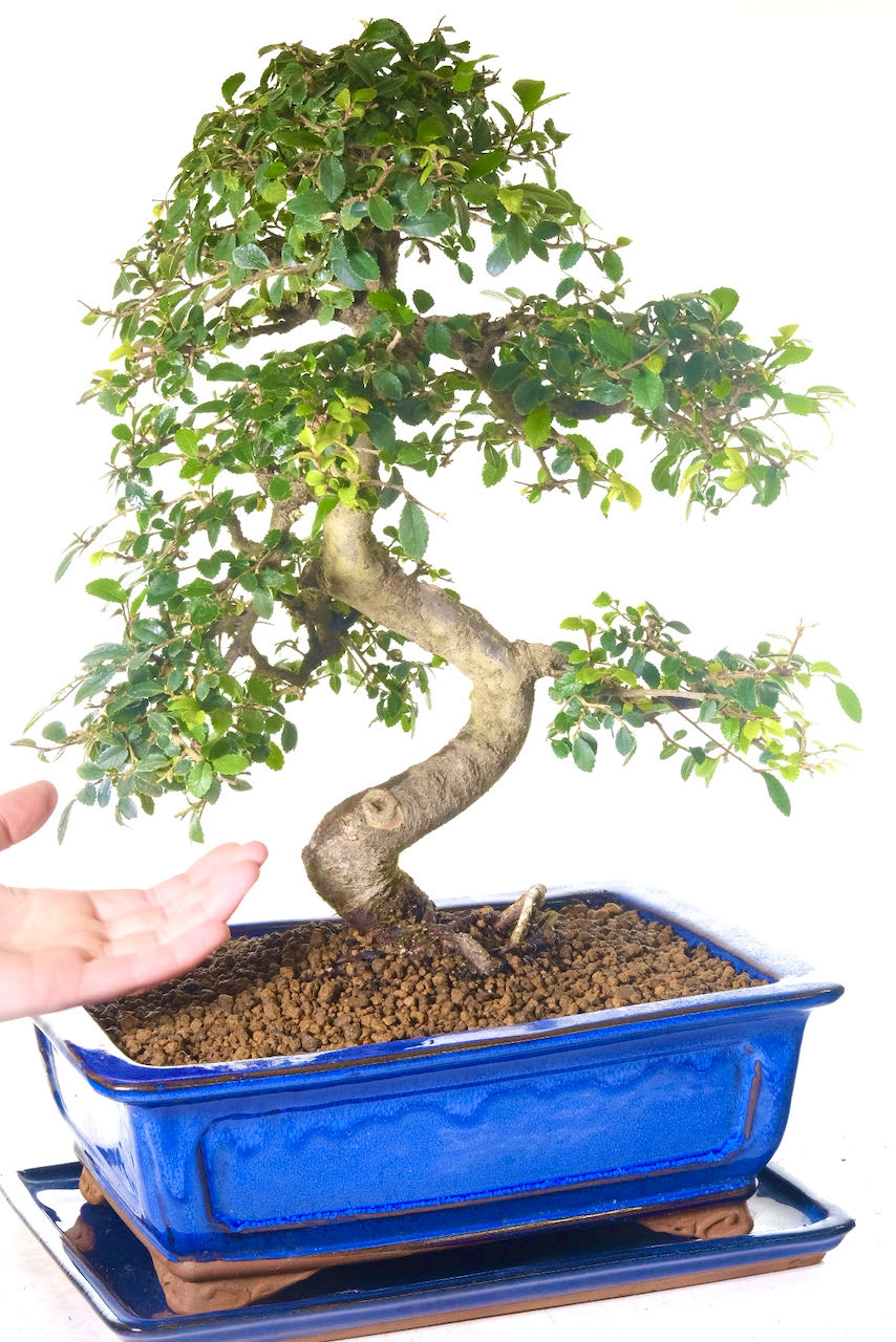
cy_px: 671
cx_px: 448
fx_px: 3395
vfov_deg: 22.4
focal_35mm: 91
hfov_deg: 15.0
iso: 2000
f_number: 13
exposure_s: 1/15
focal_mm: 60.7
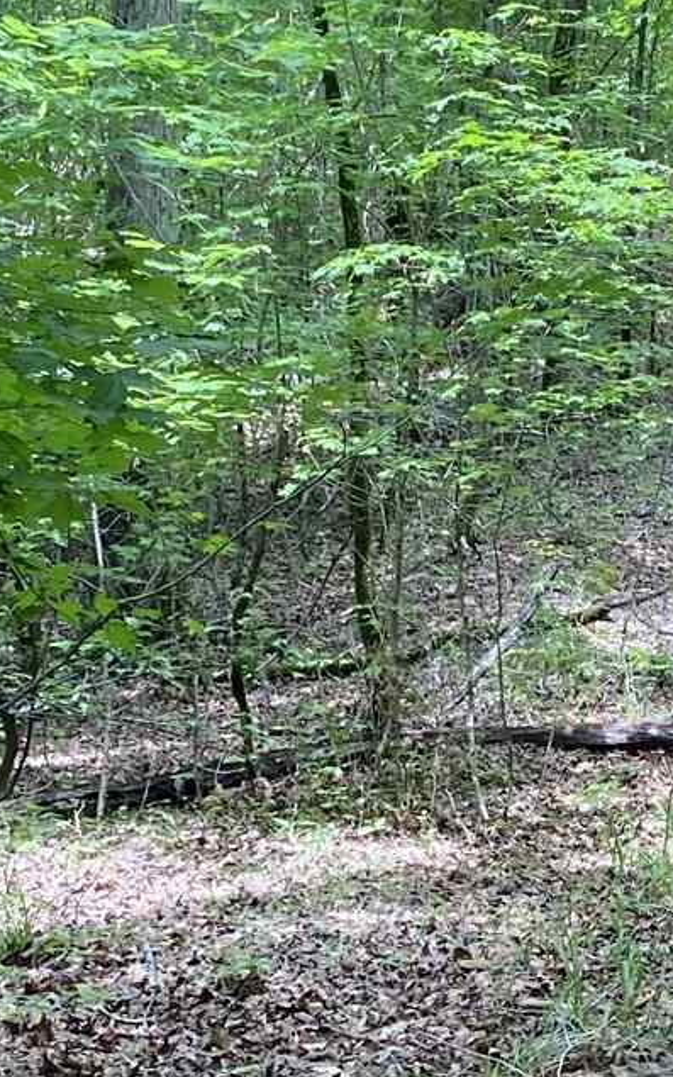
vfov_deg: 20.7
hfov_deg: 12.8
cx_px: 759
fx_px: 2934
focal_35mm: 100
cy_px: 675
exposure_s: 1/122
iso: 64
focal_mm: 4.25
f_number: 1.8
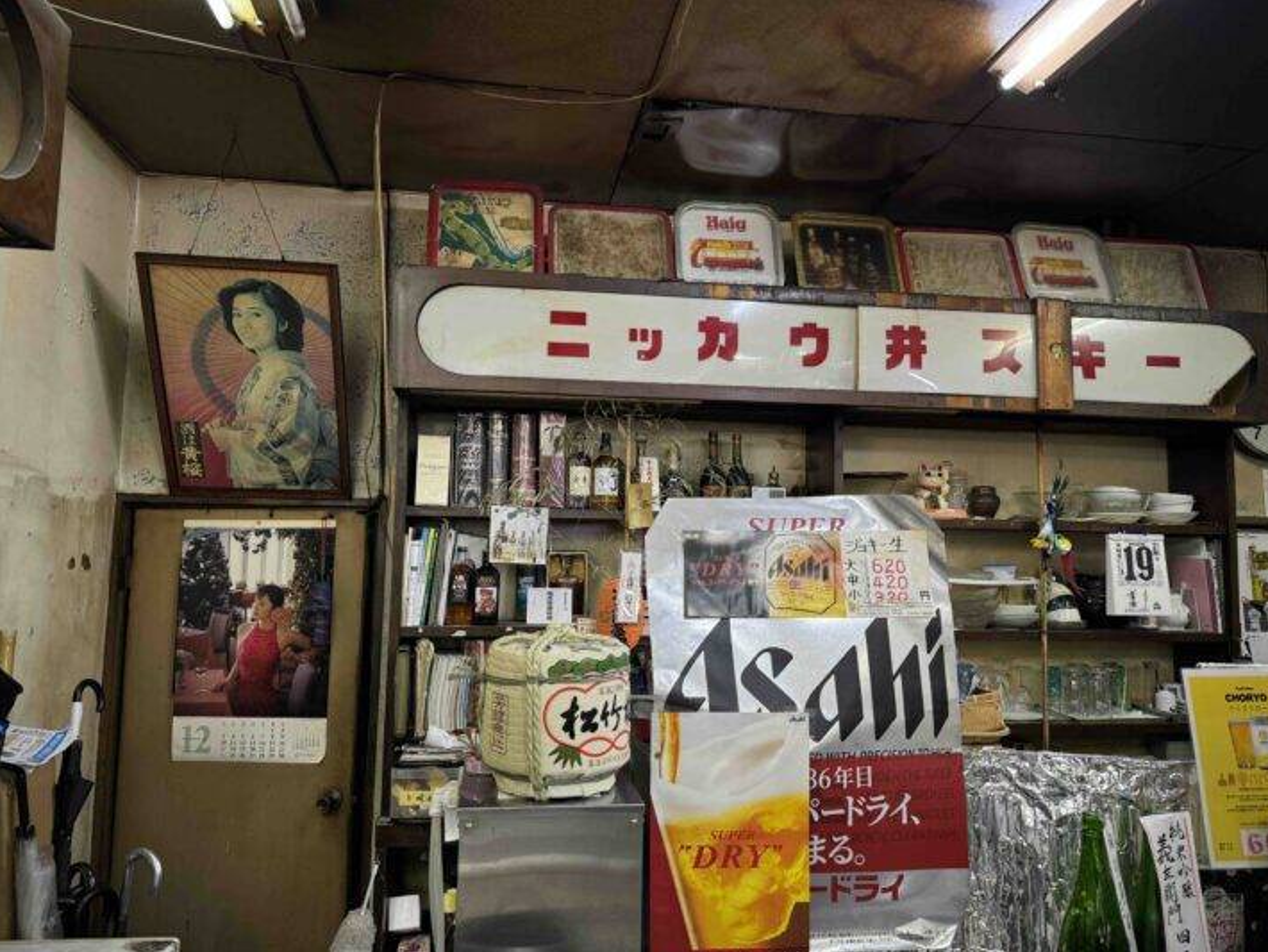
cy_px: 465
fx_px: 916
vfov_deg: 54.9
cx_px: 629
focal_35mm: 25
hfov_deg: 69.4
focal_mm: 6.76
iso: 200
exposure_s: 1/60
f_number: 1.78
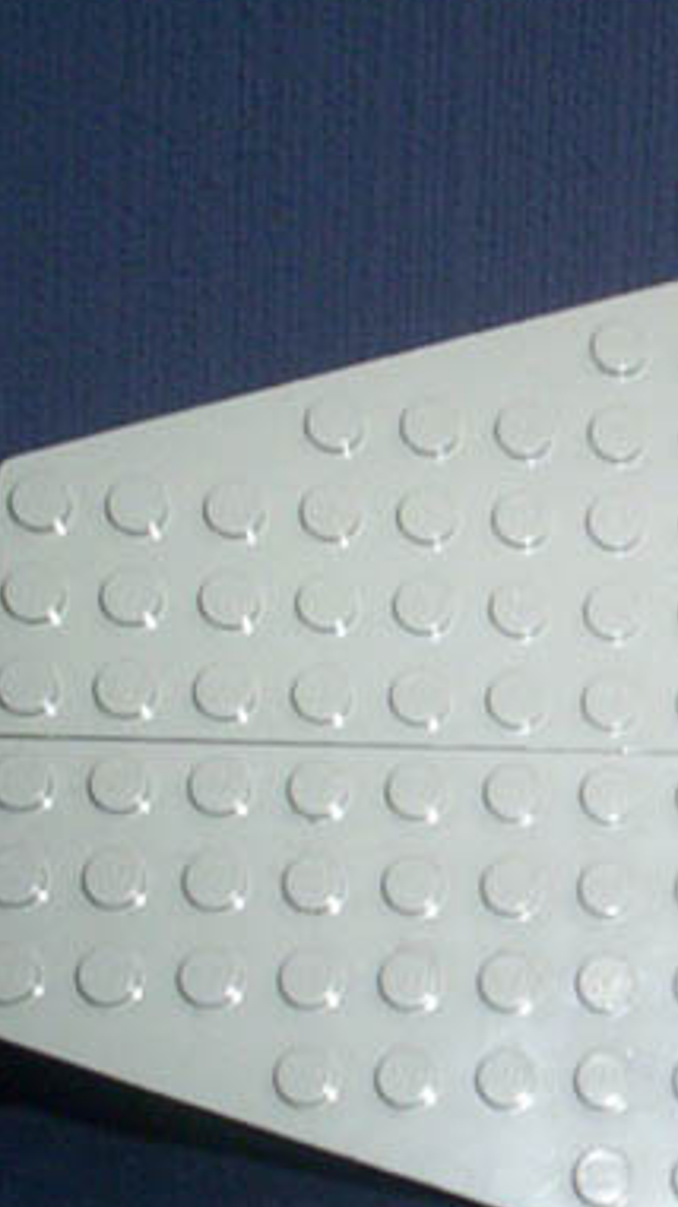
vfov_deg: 24.4
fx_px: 2784
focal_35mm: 87
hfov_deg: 13.1
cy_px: 801
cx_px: 1007
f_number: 4.5
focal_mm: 4.99
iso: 140
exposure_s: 1/60
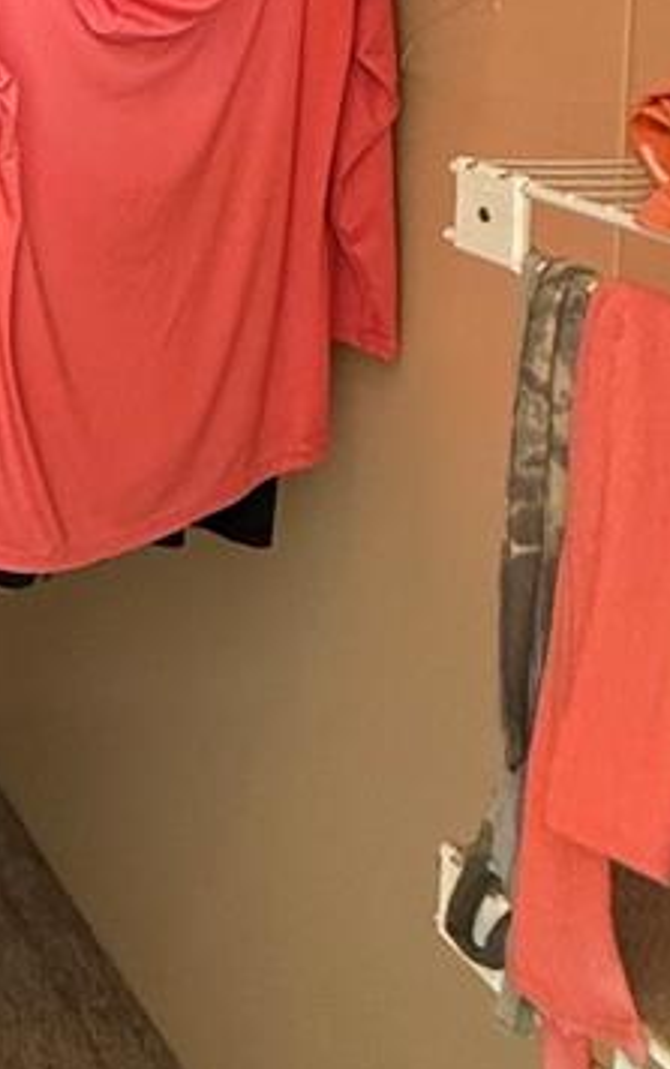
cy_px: -90
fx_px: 1458
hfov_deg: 19.3
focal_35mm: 50
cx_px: -547
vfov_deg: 35.0
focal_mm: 2.22
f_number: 2.2
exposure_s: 1/60
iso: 500
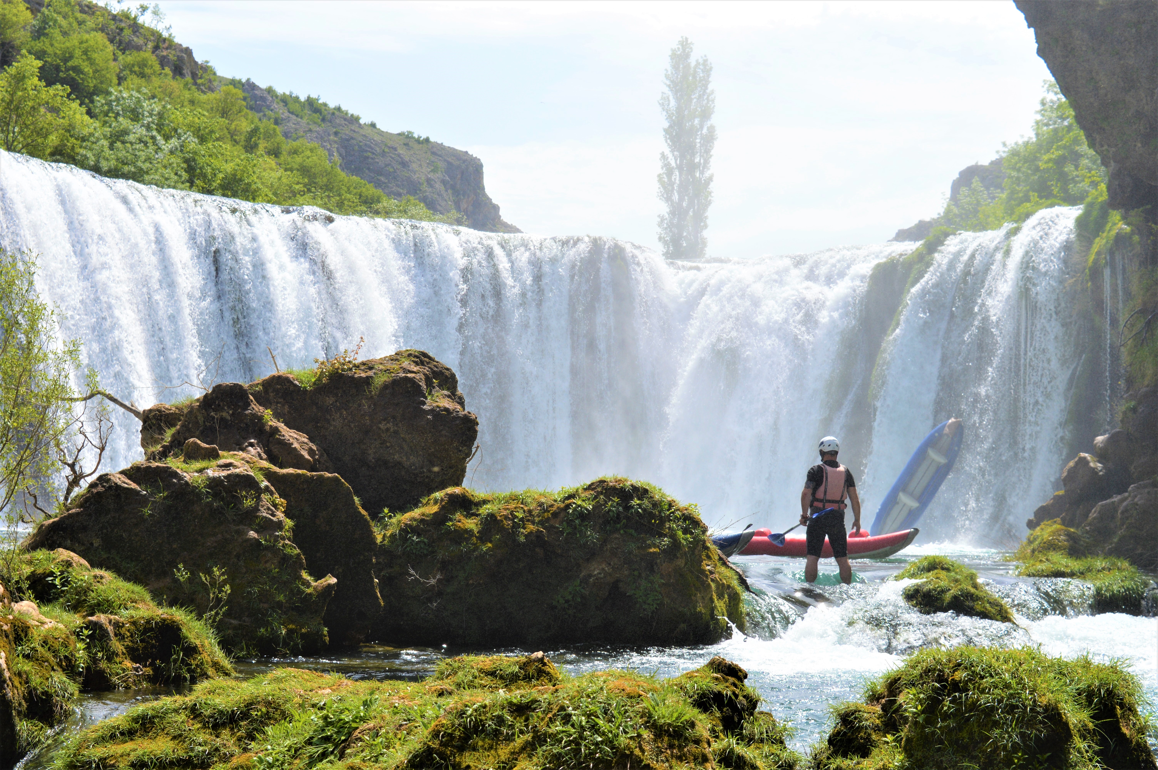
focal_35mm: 60
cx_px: 579
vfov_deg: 22.6
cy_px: 385
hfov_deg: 33.4
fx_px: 1928
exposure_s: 1/320
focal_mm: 40
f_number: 9
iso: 100
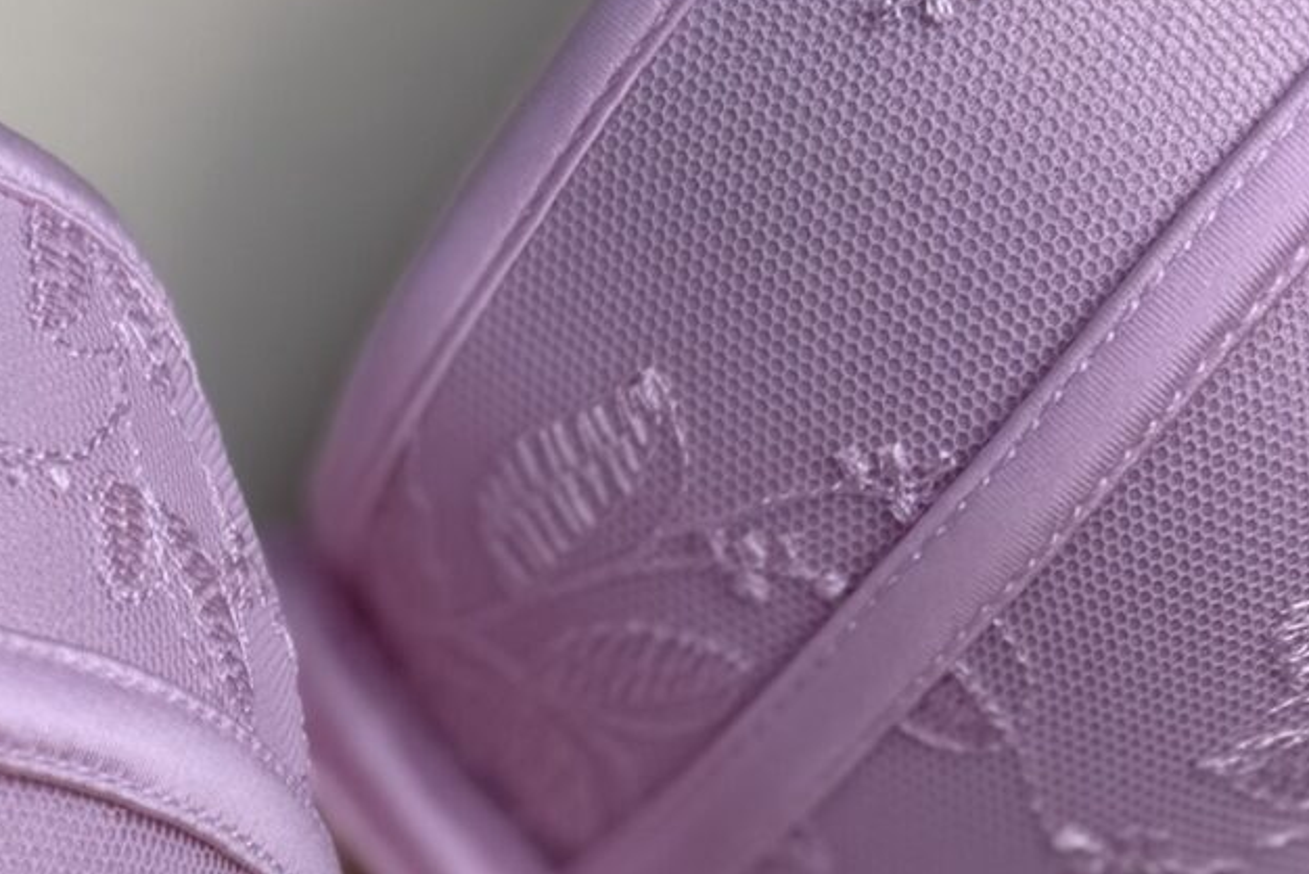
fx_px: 3710
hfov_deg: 17.9
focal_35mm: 102
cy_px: 1880
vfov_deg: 11.7
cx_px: -650
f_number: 1.78
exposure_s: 1/1018
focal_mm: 6.76
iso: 80
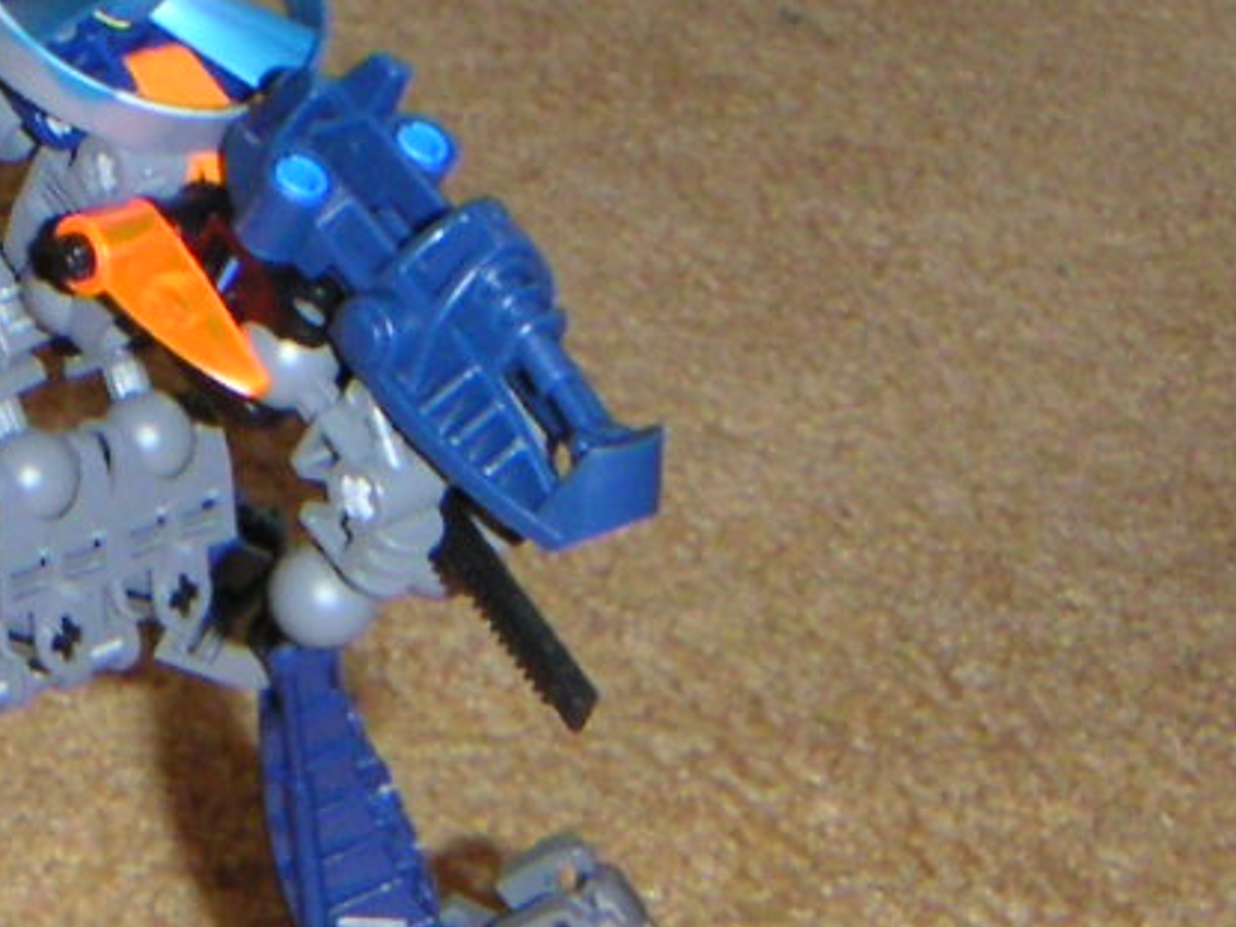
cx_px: -178
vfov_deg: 12.3
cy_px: 689
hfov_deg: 15.9
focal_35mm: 120
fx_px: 4285
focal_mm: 5.1
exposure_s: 1/45
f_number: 6.7
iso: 200
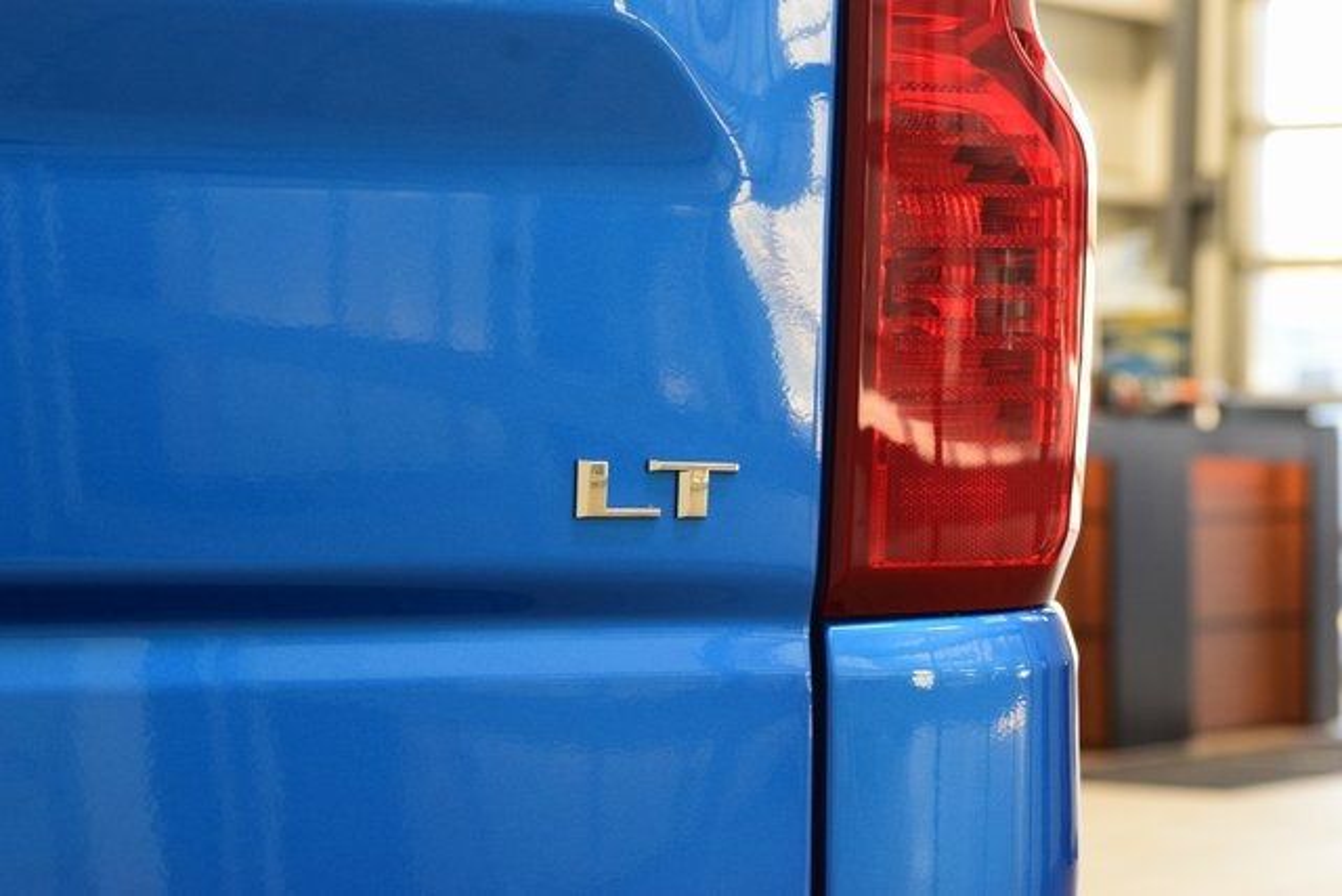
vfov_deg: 13.0
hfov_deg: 19.5
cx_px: 671
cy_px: 448
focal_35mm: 105
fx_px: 3915
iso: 1400
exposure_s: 1/30
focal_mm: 70
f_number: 7.1
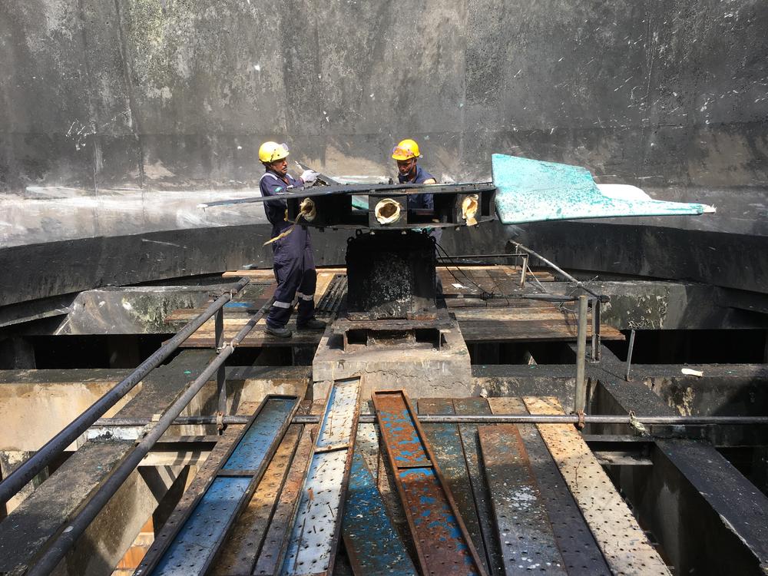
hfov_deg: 61.7
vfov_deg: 48.2
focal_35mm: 29
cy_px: 288
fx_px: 643
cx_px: 384
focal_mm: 4.15
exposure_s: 1/425
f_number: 2.2
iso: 25
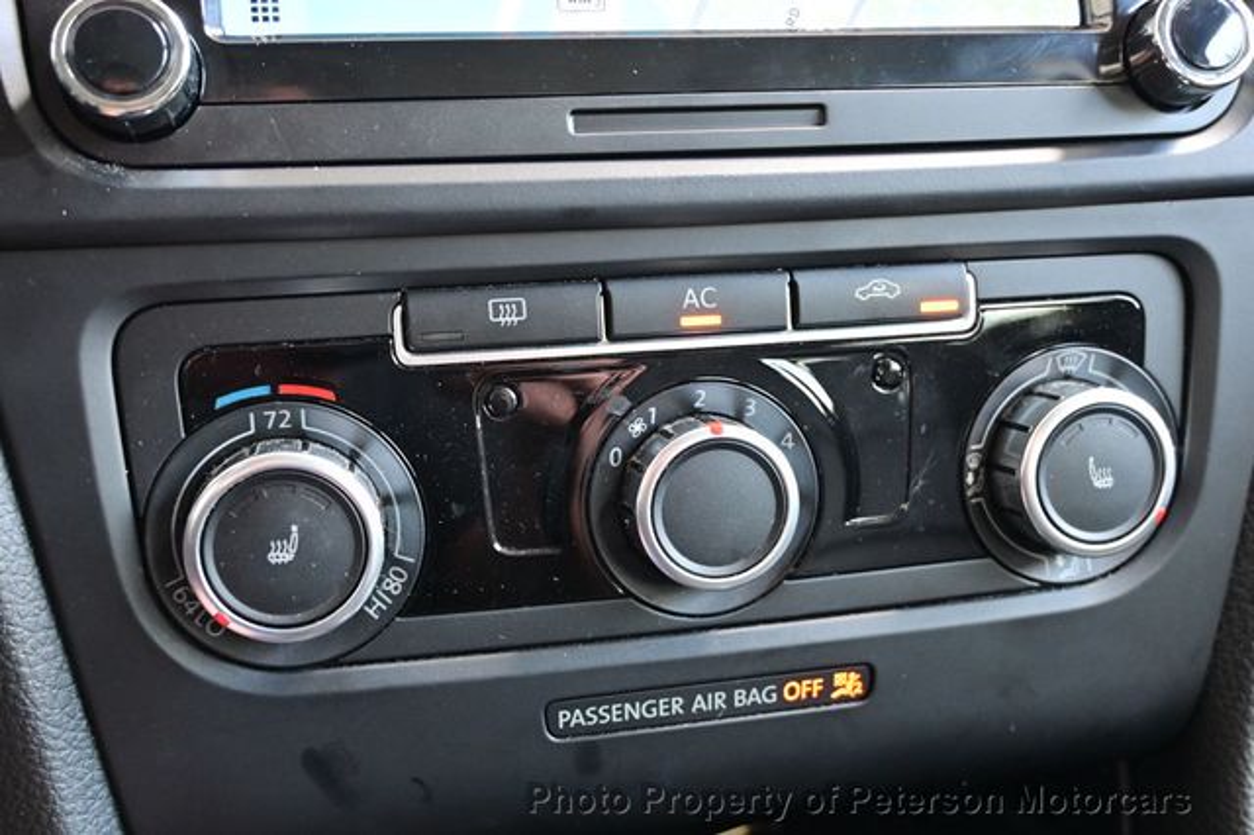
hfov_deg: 53.2
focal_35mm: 36
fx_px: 1253
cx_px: 627
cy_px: 418
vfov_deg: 36.8
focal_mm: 24
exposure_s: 1/40
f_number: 4.2
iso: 1250
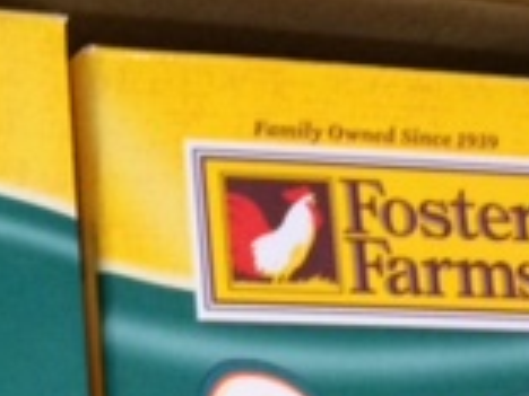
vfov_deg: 11.2
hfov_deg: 14.0
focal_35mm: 123
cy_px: 718
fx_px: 1880
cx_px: -451
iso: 200
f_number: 2.2
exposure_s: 1/30
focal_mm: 4.12
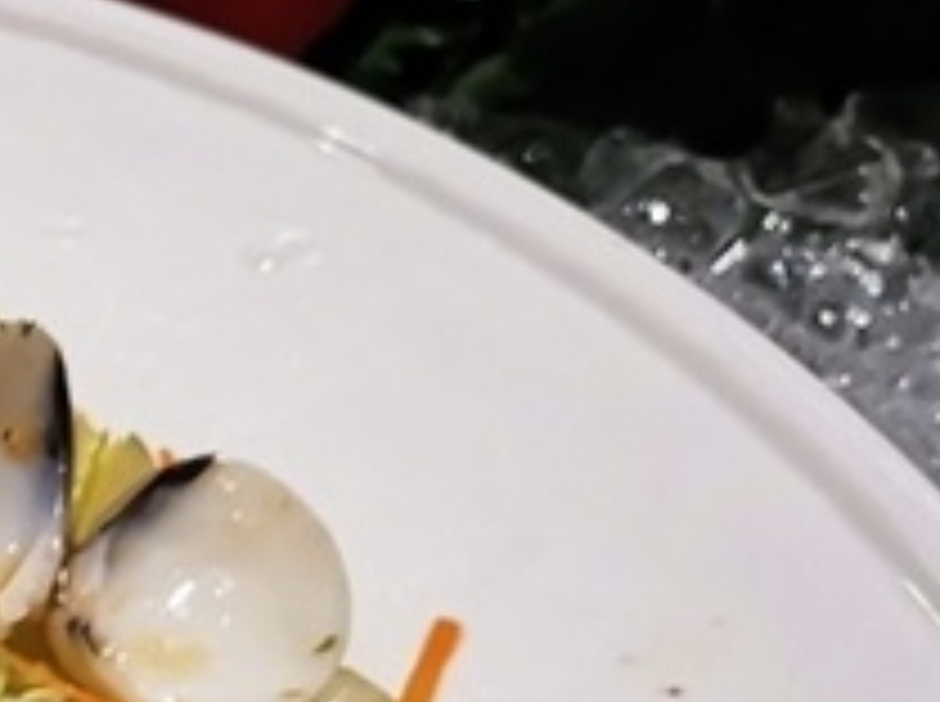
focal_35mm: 110
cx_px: -630
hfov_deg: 15.8
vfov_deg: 12.7
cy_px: 1091
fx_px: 2982
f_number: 1.8
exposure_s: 3
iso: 100
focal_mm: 5.58
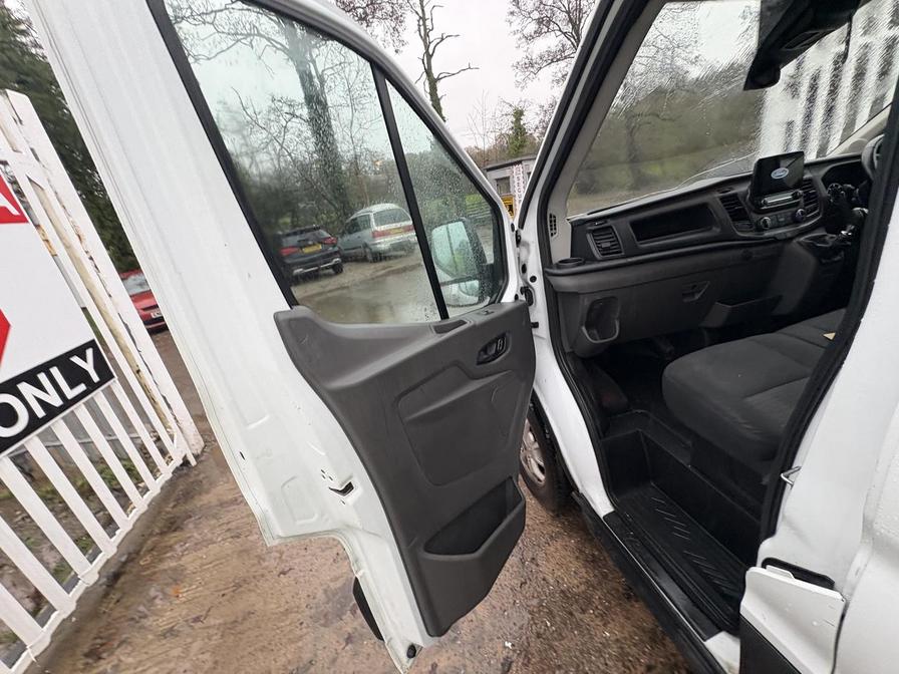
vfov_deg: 85.7
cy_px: 337
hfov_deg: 102.1
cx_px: 450
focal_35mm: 14
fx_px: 364
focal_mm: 2.22
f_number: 2.2
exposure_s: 1/63
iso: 250
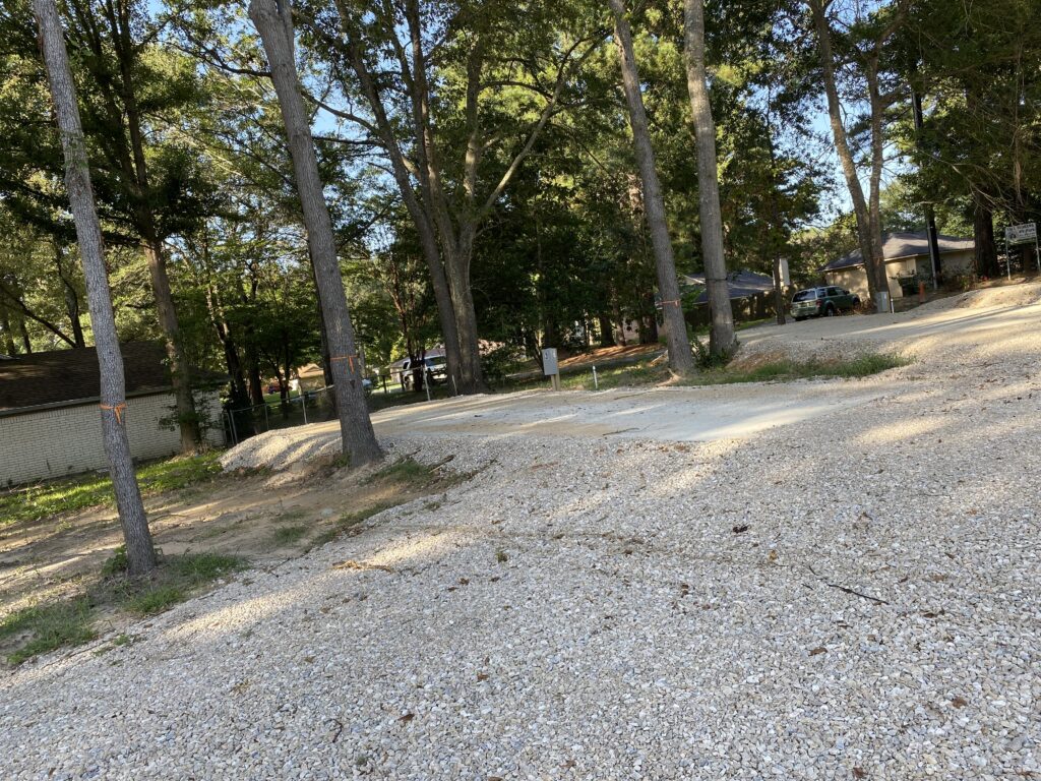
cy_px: 390
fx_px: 782
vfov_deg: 53.1
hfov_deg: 67.3
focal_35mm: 26
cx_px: 520
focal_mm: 4.25
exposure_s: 1/279
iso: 32
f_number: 1.8
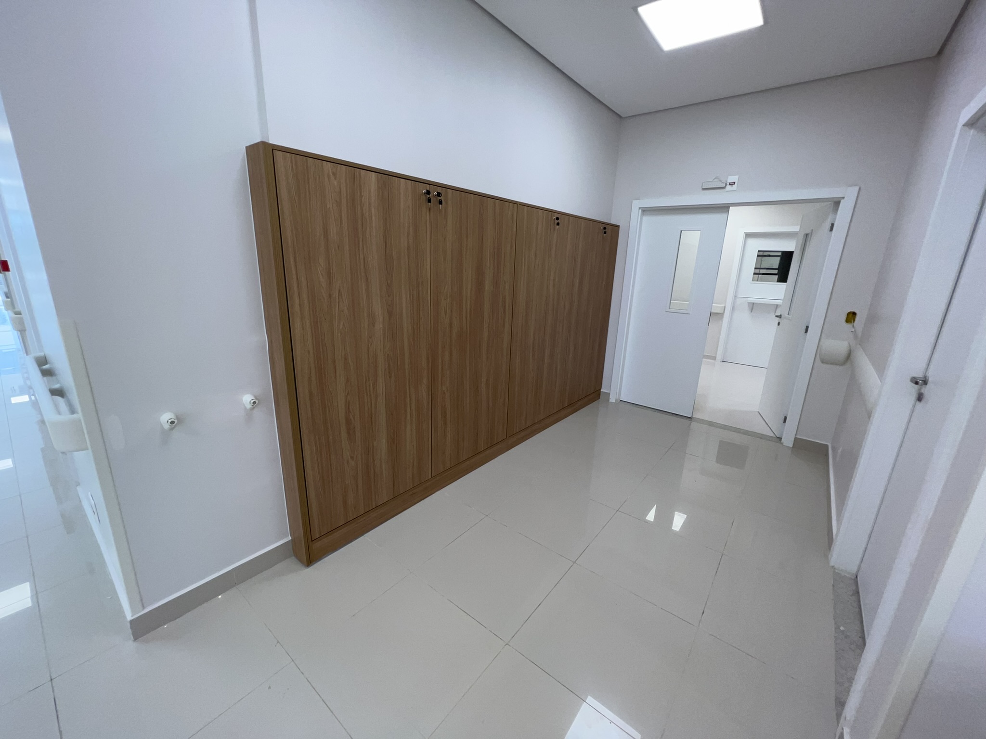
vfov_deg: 89.9
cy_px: 370
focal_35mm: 13
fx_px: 370
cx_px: 493
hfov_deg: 106.2
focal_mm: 1.57
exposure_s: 1/120
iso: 100
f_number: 1.8
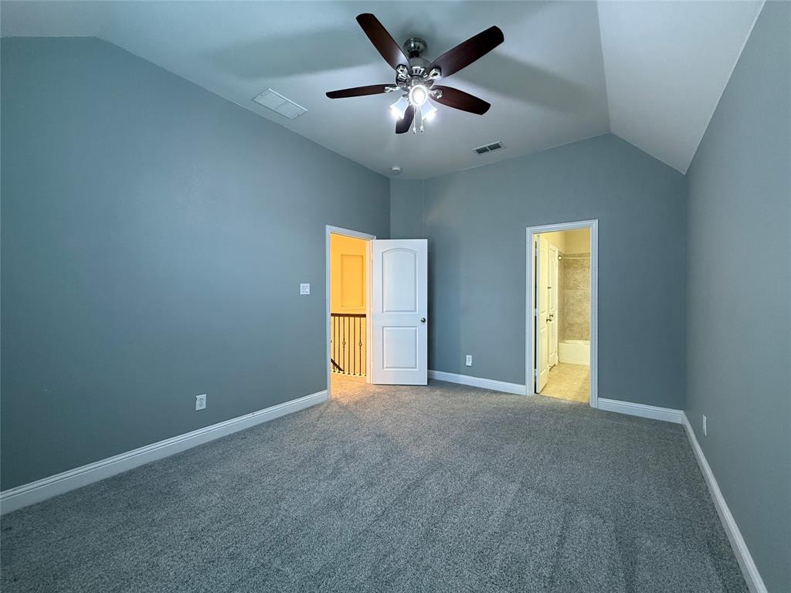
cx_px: 396
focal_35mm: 14
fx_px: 320
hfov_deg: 102.1
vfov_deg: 85.7
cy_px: 296
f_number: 2.2
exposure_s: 1/60
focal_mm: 2.22
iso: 250
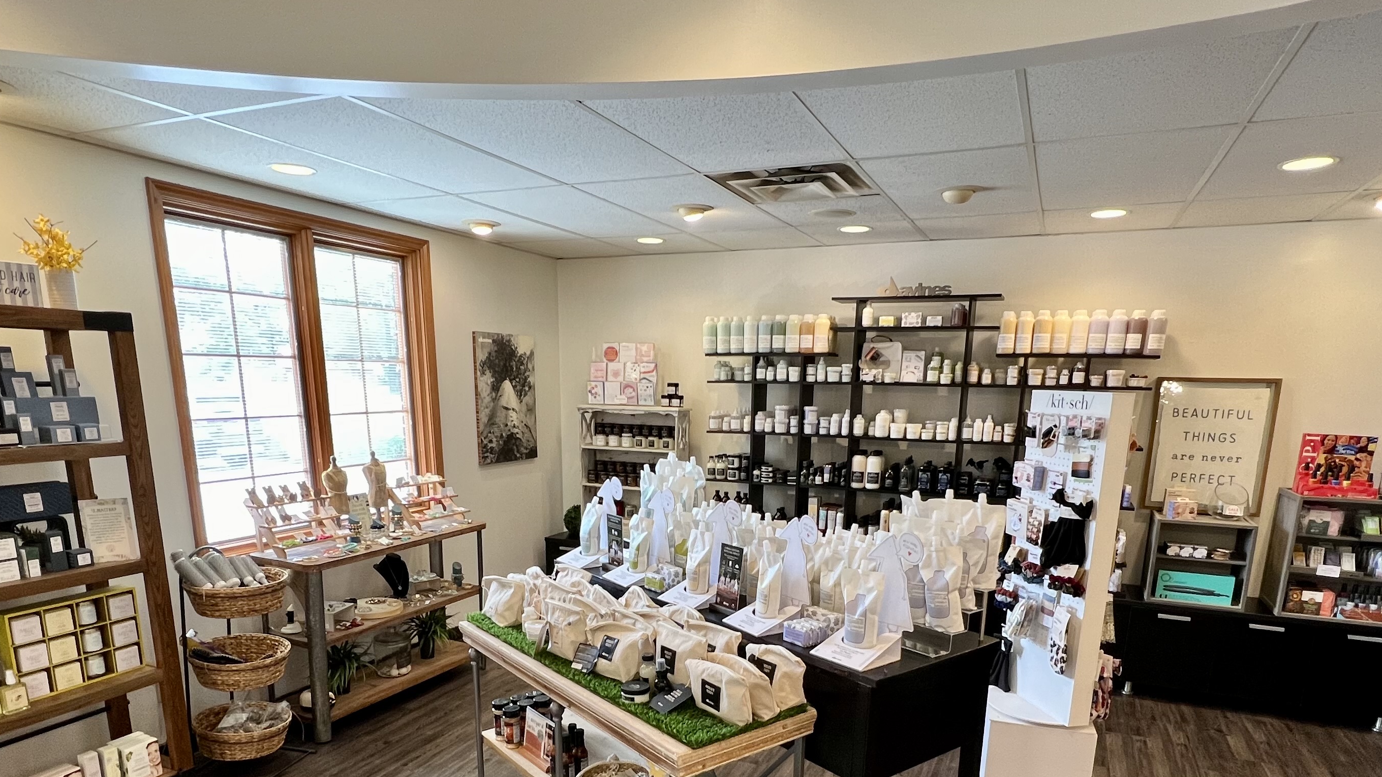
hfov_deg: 83.8
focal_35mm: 21
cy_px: 575
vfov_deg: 51.5
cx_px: 701
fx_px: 770
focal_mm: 1.57
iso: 125
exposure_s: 1/60
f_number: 1.8
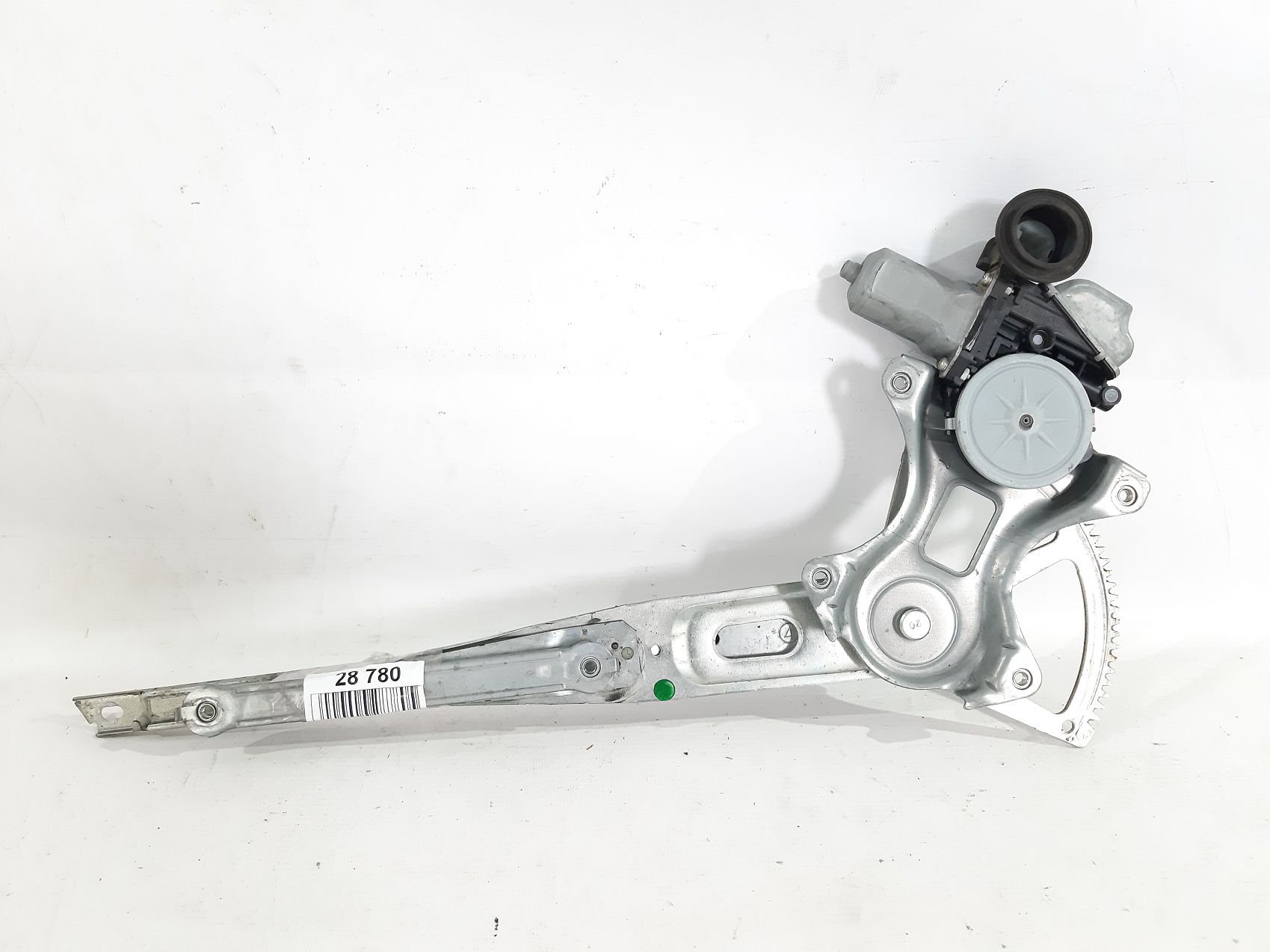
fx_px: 991
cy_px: 476
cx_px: 635
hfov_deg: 65.3
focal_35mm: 27
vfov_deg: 51.3
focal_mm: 3.93
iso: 200
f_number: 1.7
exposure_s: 1/50
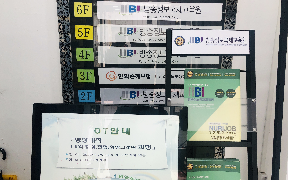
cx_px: 145
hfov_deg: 62.9
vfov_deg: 41.8
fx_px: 235
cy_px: 98
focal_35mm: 30
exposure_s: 1/120
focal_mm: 4
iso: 64
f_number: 1.8
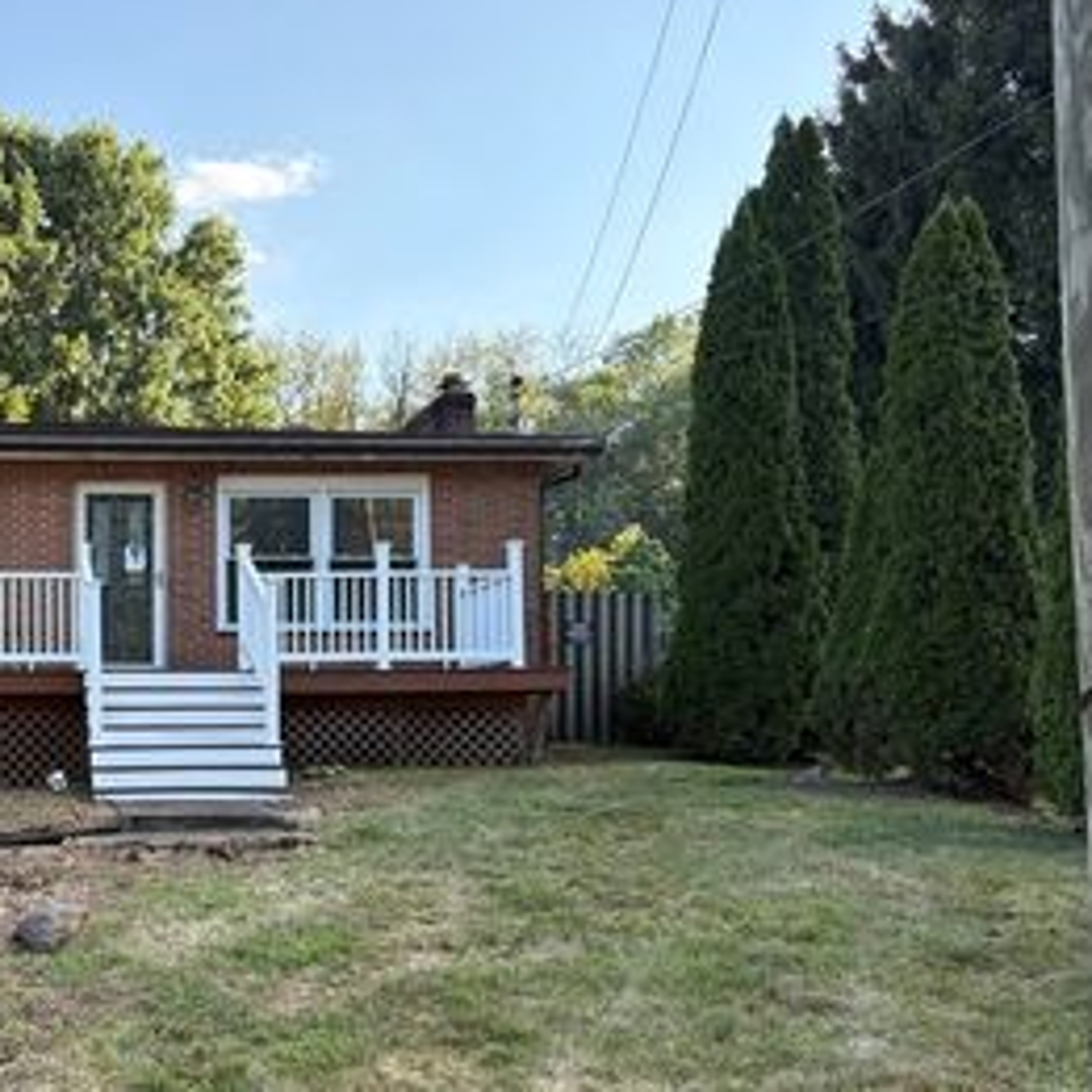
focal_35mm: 44
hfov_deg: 35.8
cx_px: 92
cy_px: 680
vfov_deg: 38.1
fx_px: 1570
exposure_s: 1/820
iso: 64
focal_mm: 5.96
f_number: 1.6
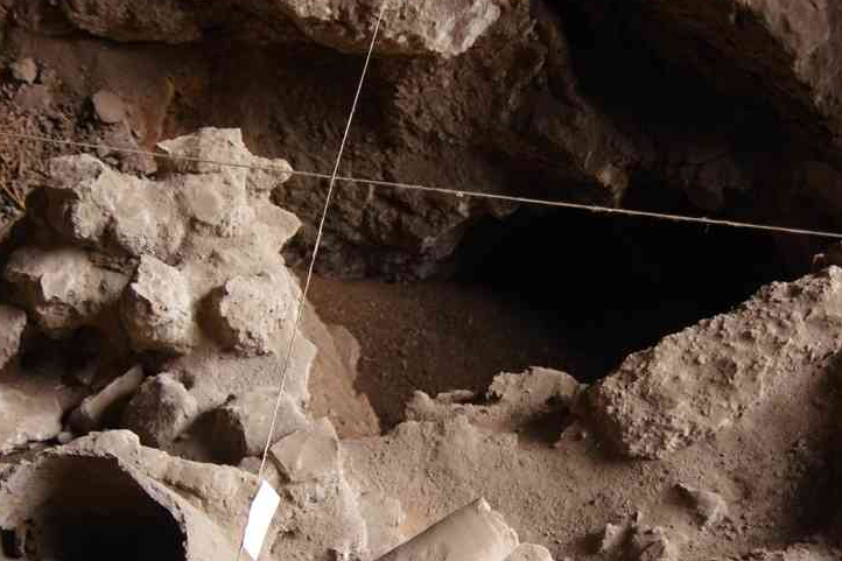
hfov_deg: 27.8
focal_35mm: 73
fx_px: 1700
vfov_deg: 18.7
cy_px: 372
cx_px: 440
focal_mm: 35
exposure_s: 1/20
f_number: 4
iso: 3200
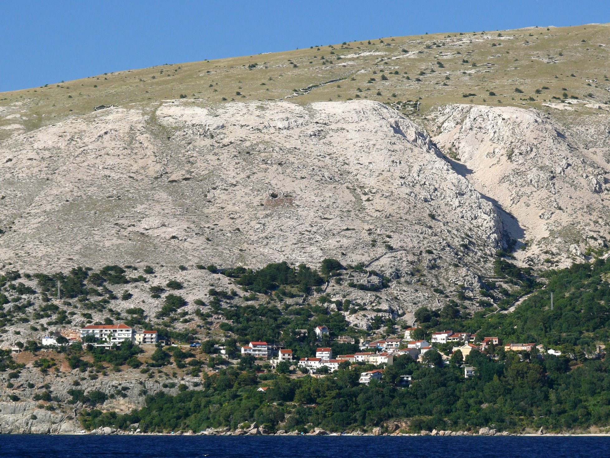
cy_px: 229
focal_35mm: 202
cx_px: 305
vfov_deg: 7.4
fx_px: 3560
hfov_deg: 9.8
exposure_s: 1/200
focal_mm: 38.2
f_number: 5.6
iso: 100
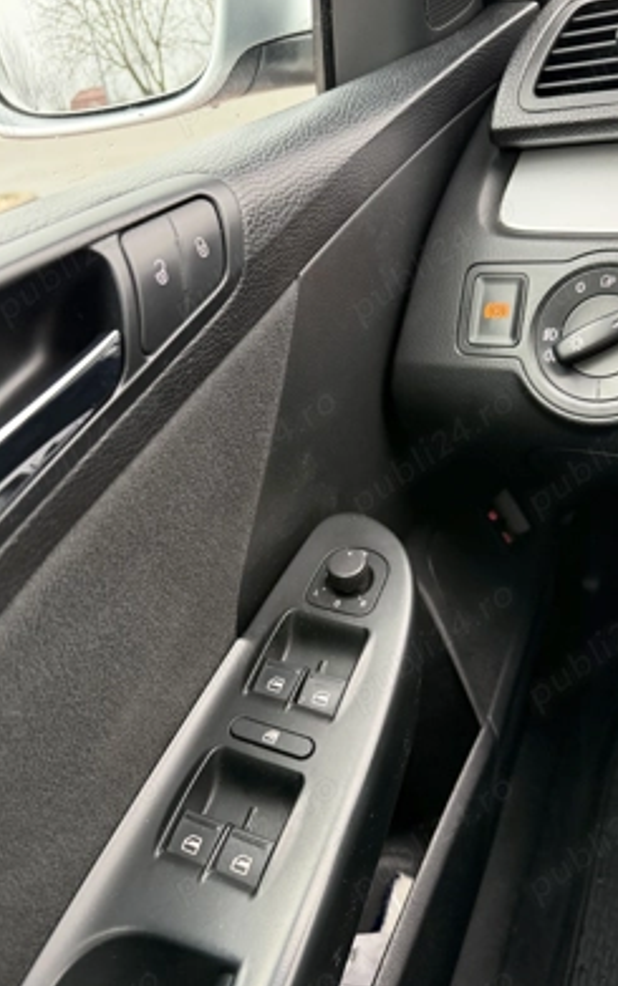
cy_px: 494
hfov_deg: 47.6
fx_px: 699
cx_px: 343
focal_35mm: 26
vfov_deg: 70.4
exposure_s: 1/75
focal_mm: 6.76
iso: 200
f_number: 1.78
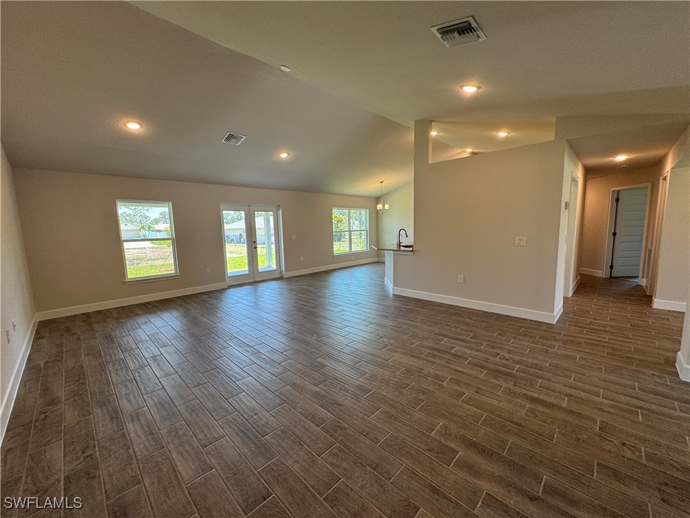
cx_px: 345
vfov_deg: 85.7
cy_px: 259
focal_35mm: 14
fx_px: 279
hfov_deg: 102.1
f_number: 2.2
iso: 80
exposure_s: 1/120
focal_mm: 2.22
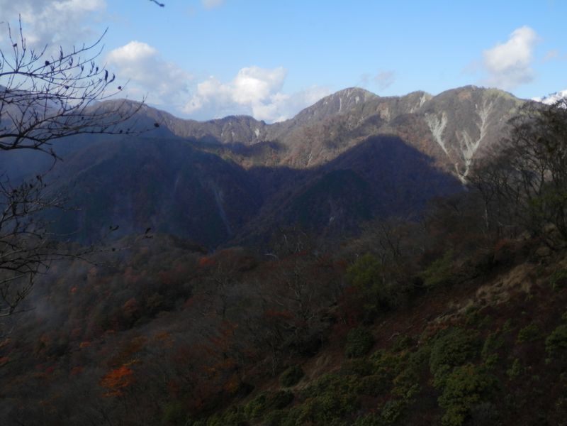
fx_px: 606
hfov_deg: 50.1
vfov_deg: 38.7
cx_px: 284
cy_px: 213
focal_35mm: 37
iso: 80
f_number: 3.6
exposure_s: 1/800
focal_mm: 6.6
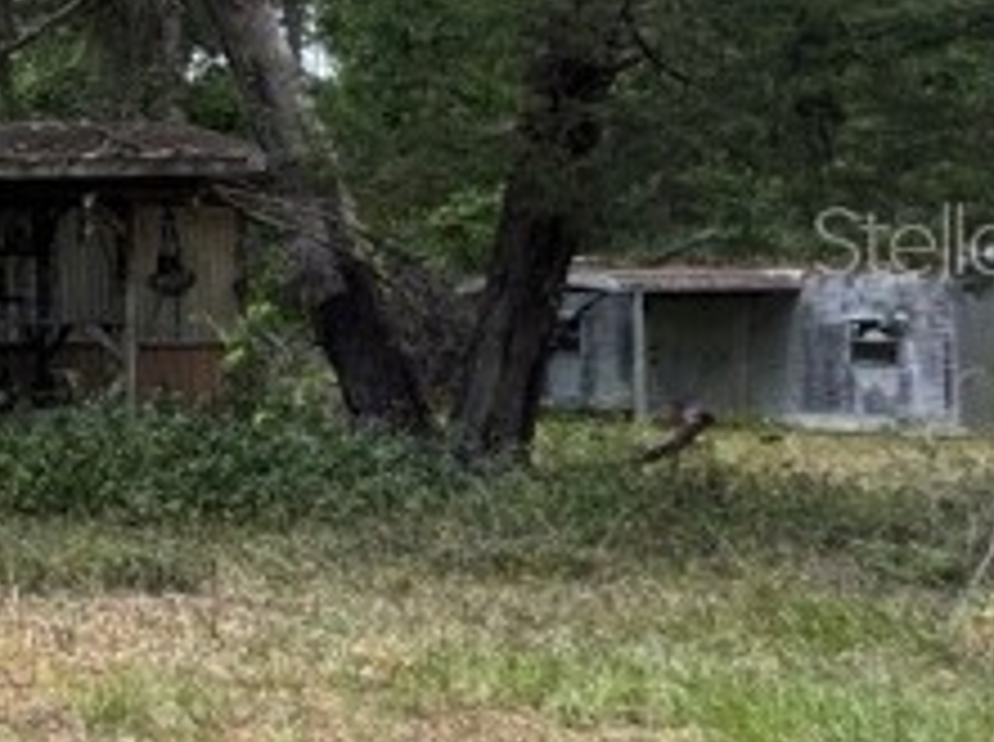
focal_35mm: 65
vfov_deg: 22.4
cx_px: -1066
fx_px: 1863
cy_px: 238
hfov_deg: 18.1
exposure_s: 1/226
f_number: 2.2
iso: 40
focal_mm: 2.22
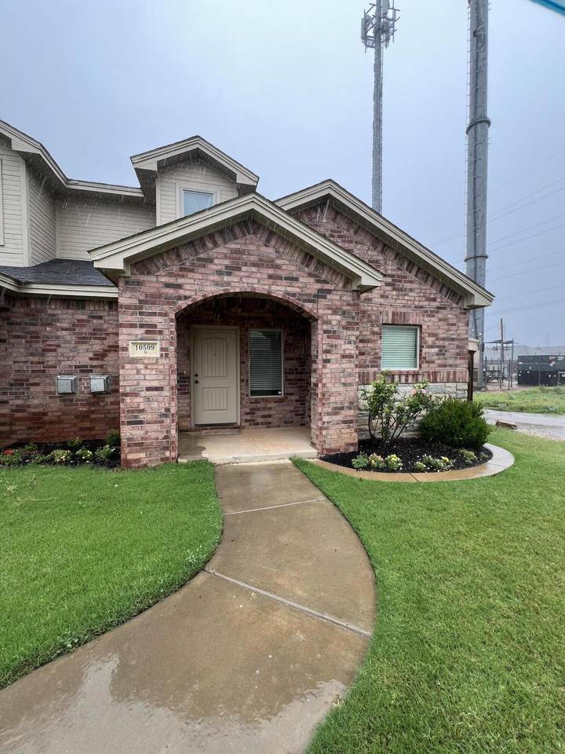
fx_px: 283
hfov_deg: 89.9
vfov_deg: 106.2
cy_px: 377
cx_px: 282
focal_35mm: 13
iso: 32
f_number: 1.8
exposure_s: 1/99
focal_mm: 1.57
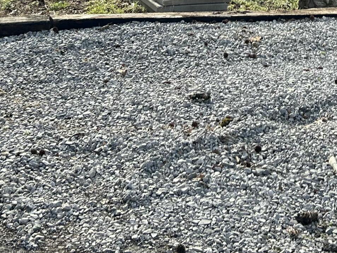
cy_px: -132
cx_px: 276
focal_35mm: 82
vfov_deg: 16.3
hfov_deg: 23.4
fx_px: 798
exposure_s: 1/1183
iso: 50
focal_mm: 5.7
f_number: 1.5
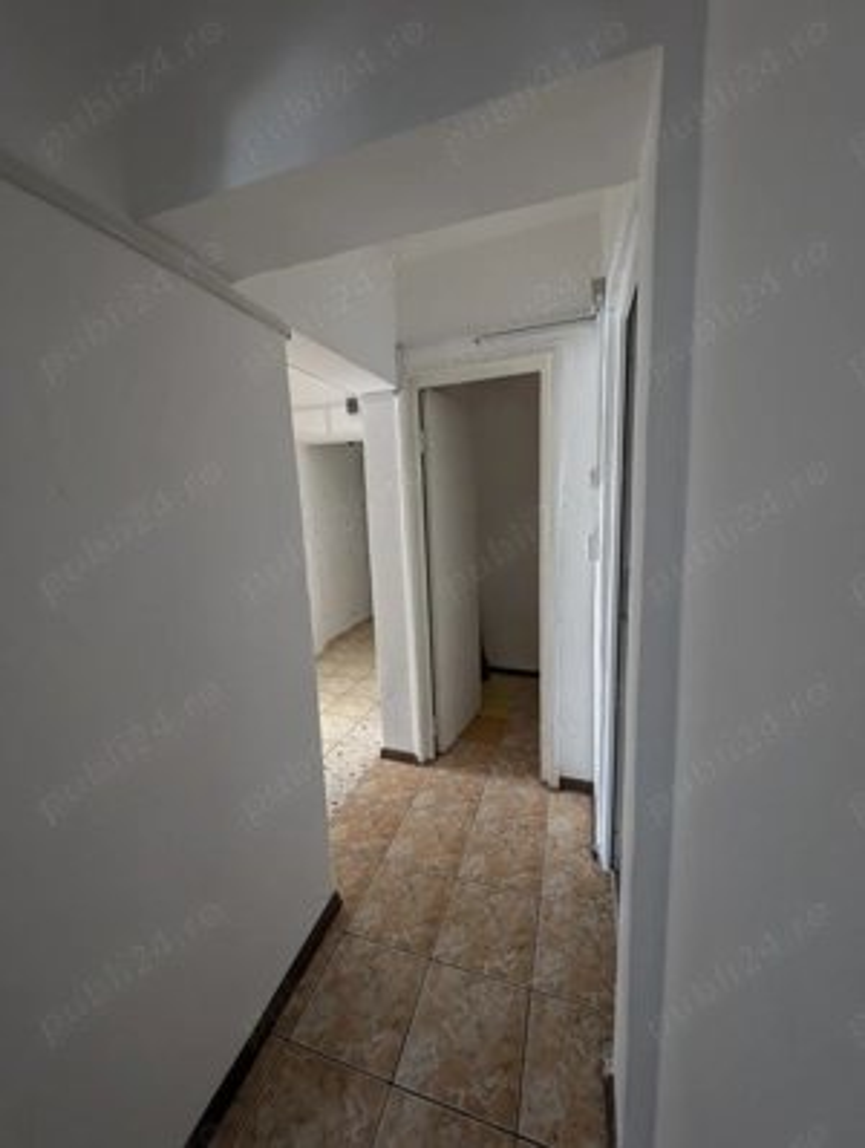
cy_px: 574
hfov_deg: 94.7
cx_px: 432
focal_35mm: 12
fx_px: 399
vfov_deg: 110.4
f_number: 1.95
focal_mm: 2.23
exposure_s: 1/30
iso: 501
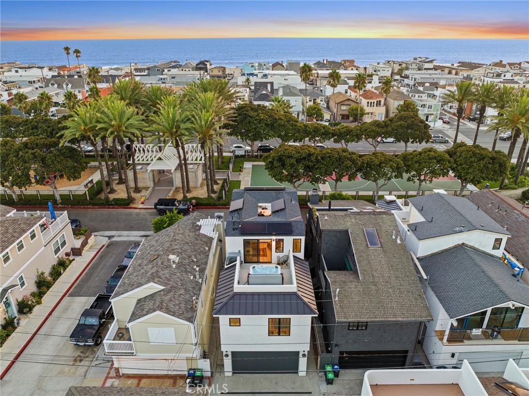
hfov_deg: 71.6
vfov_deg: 56.7
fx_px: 366
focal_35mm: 24
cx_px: 264
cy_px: 198
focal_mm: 12.29
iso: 180
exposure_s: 1/40
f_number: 2.8
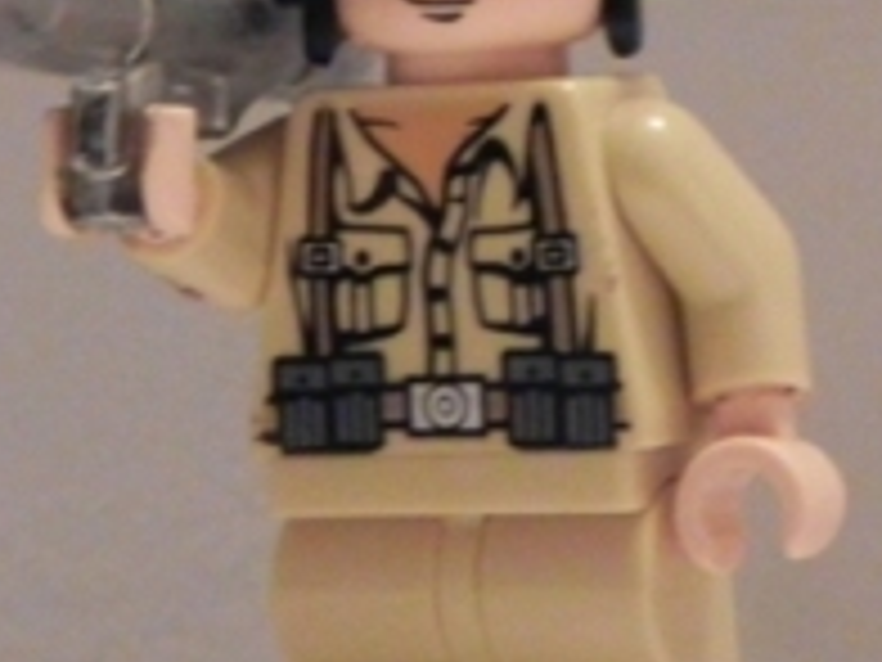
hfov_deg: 6.0
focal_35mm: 329
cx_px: 486
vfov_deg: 4.5
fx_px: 8383
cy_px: -61
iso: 1600
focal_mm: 23
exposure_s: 1/16.7
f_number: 6.3
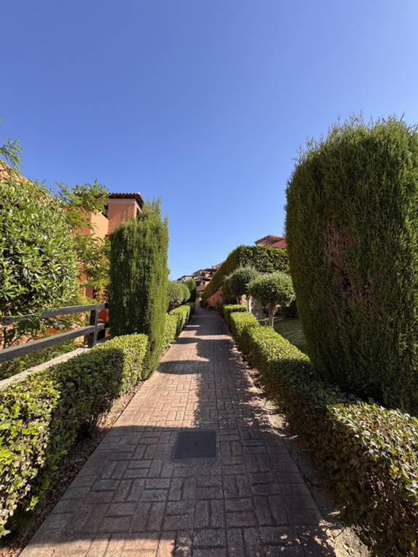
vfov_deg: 102.1
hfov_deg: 85.7
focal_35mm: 14
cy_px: 278
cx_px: 209
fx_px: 225
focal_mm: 2.22
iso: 50
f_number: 2.2
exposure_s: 1/1094
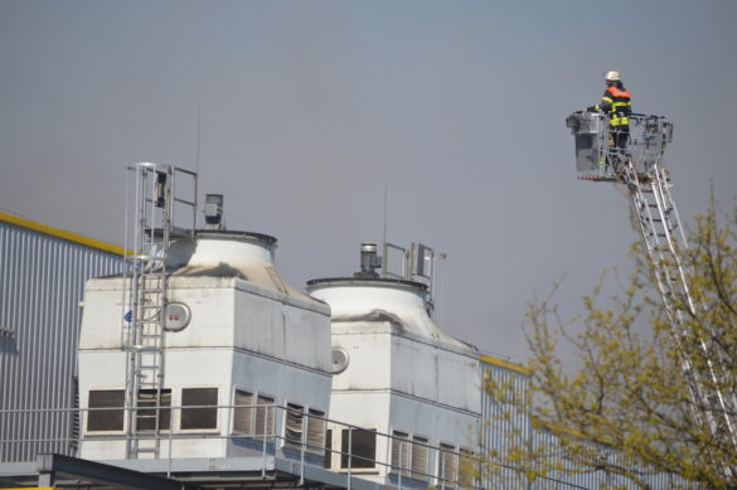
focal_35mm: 330
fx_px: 6750
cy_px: 245
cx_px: 368
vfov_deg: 4.2
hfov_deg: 6.2
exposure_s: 1/640
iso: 100
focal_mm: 220
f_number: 6.3
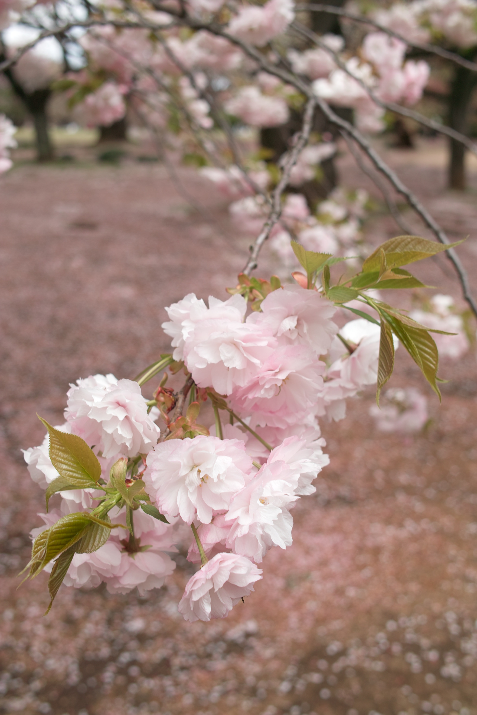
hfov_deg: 32.6
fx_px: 815
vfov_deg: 47.4
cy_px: 358
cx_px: 238
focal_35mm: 41
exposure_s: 1/125
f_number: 5
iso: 100
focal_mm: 24.2
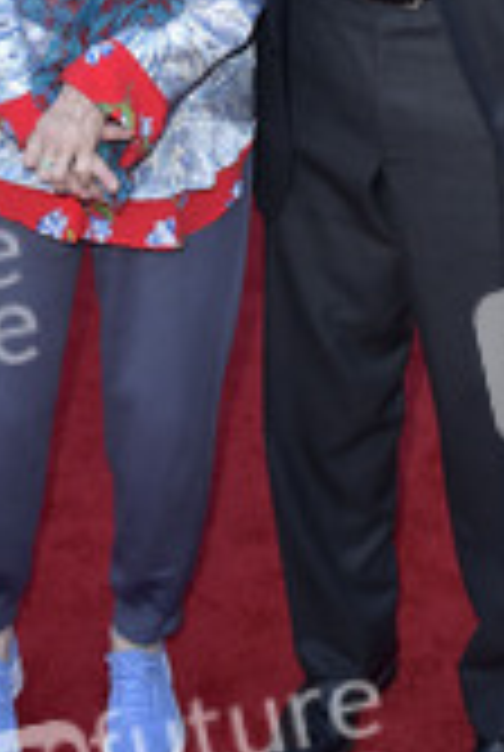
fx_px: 1401
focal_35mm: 67
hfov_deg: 20.4
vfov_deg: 29.1
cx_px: 299
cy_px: 113
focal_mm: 28
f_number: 6.3
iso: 400
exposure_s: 1/250
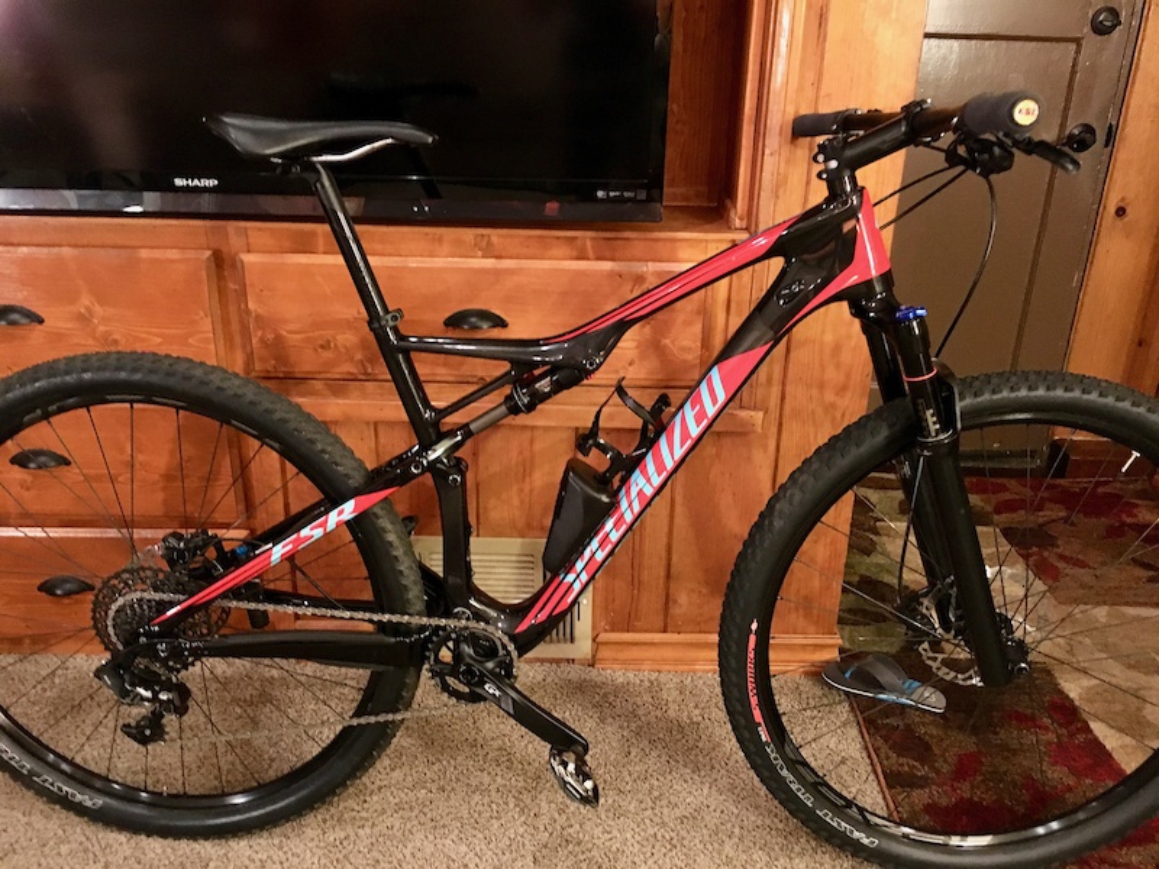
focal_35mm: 29
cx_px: 580
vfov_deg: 48.2
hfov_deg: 61.7
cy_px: 434
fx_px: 971
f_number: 2.2
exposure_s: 1/15
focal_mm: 4.15
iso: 500
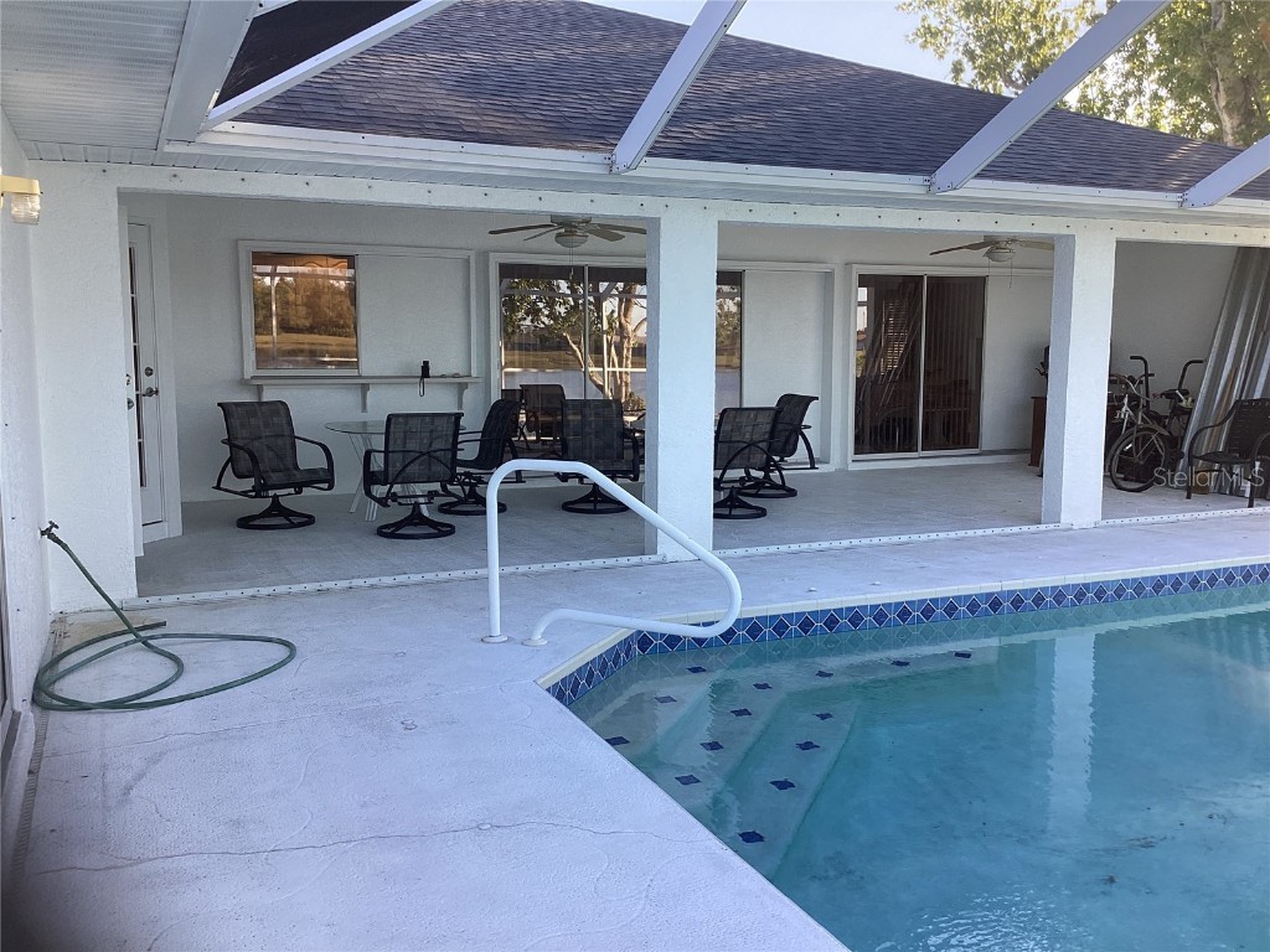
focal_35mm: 31
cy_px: 476
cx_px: 635
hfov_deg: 58.4
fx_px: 1137
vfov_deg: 45.4
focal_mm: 3.3
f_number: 2.4
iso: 40
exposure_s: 1/120
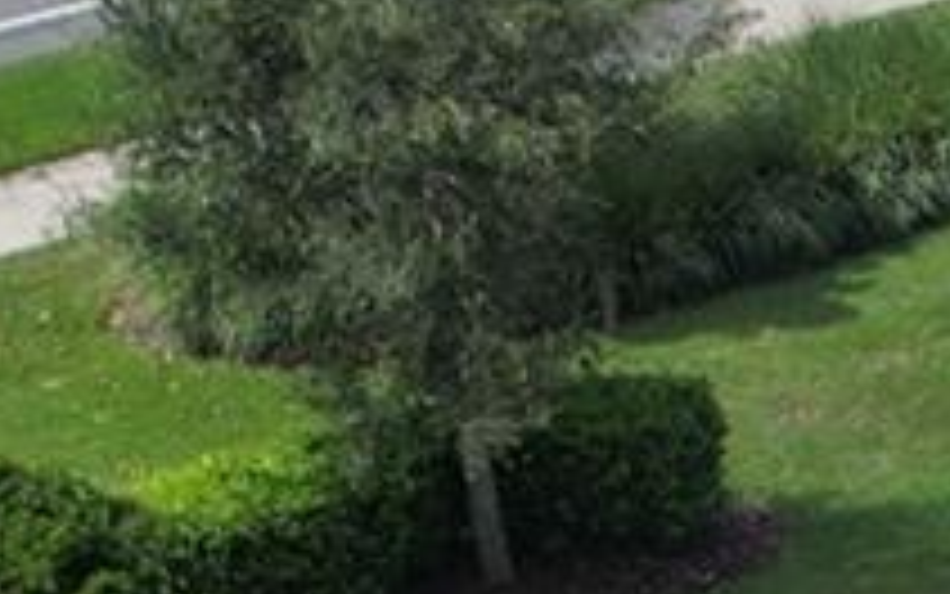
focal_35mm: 170
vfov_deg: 7.2
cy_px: 1485
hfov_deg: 10.8
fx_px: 4403
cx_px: 2112
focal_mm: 8.38
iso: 200
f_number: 2.8
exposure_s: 1/3000
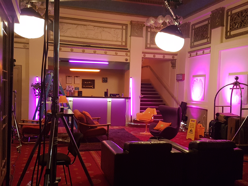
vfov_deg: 53.1
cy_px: 93
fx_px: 186
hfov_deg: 67.3
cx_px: 124
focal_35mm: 26
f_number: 1.7
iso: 200
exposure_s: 1/25
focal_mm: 4.2
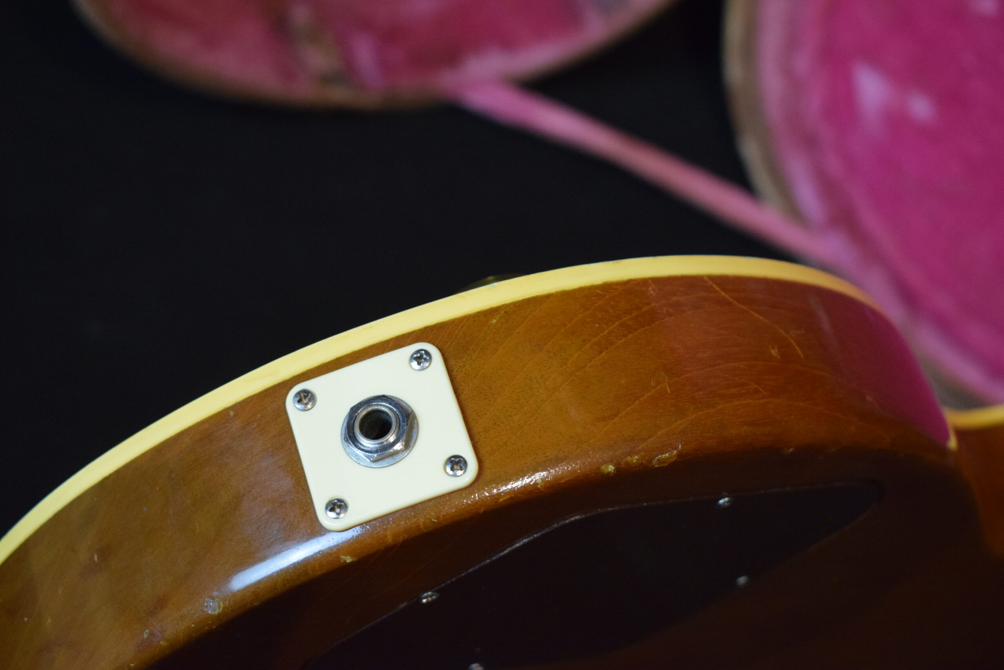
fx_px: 1673
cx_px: 502
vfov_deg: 22.6
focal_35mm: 60
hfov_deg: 33.4
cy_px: 335
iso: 2800
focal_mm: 40
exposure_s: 1/60
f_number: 5
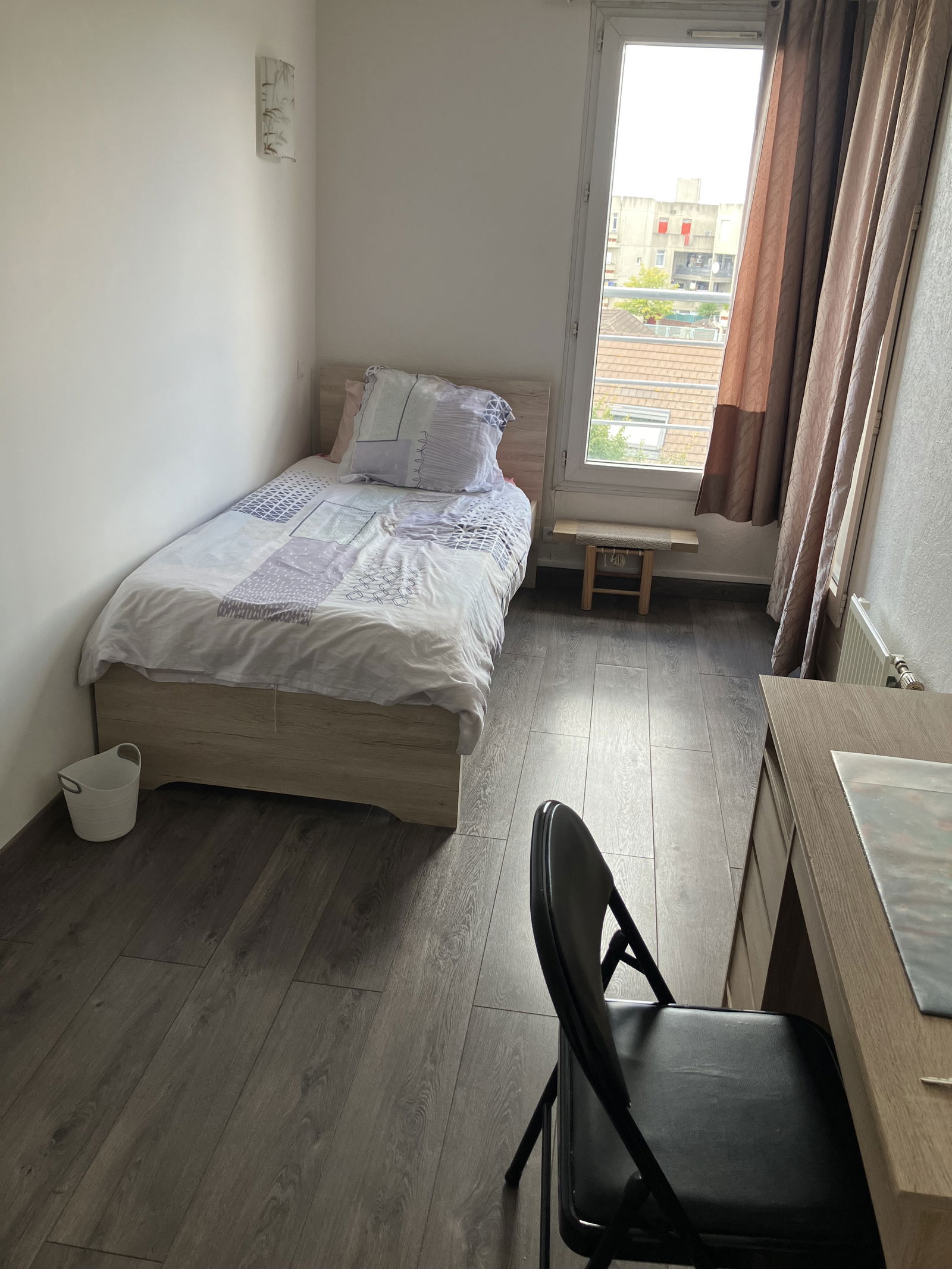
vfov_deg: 63.4
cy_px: 634
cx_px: 476
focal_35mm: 28
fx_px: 1027
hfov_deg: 49.7
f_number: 1.8
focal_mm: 3.99
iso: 80
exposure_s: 1/121
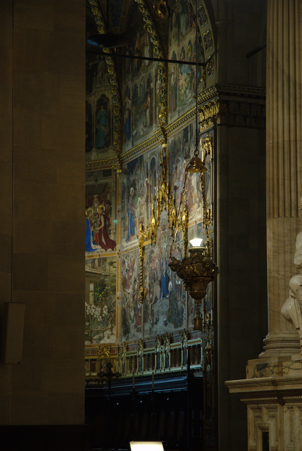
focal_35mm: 105
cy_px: 226
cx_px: 151
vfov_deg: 19.4
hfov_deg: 13.1
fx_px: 1317
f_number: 5.6
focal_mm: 70
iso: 640
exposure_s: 1/10
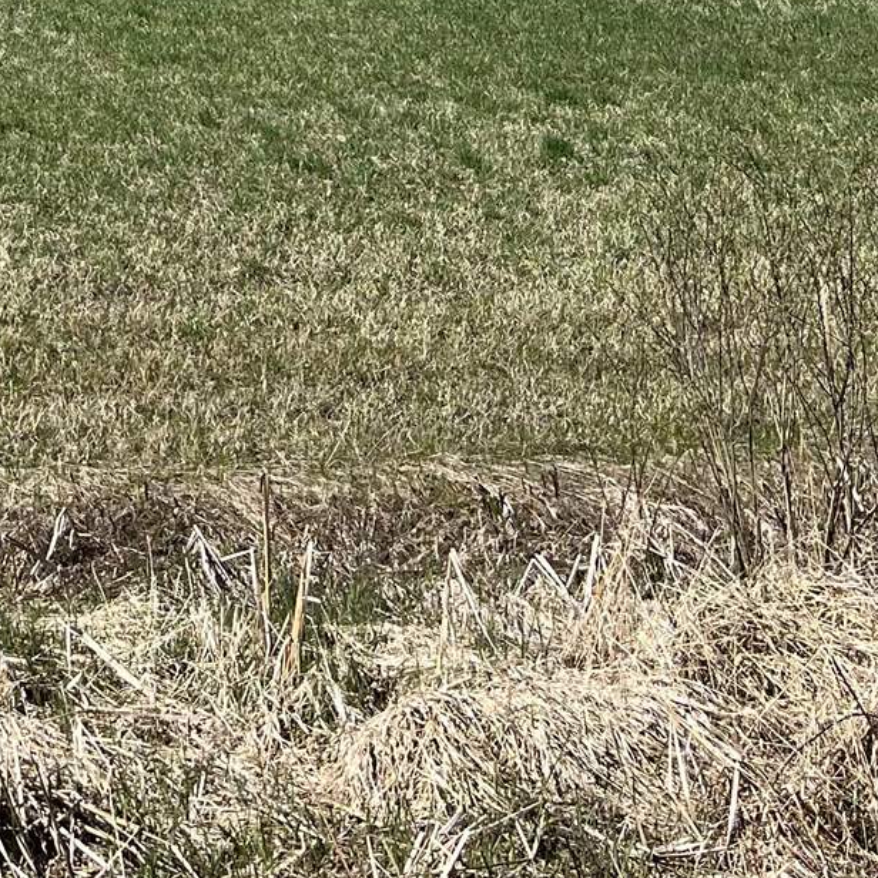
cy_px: -450
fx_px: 2468
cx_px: -237
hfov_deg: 18.8
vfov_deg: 17.9
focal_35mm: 86
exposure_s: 1/3623
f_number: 1.6
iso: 50
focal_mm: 5.1
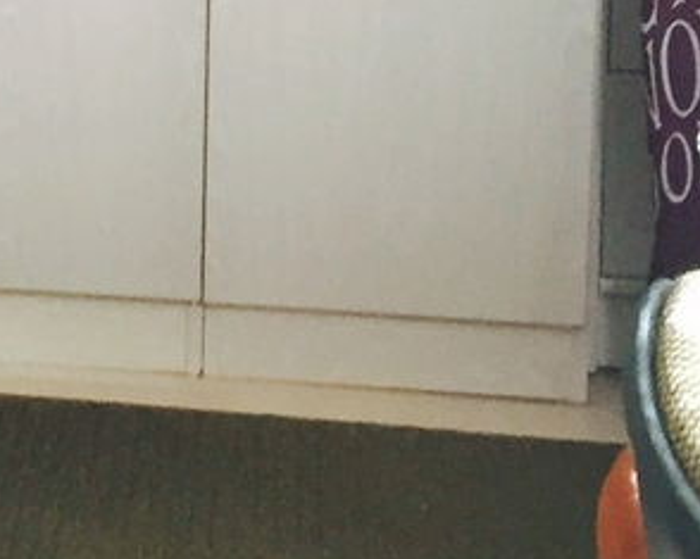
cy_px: -312
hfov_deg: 11.8
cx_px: -419
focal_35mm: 154
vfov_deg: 9.7
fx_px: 3189
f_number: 2.2
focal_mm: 4.15
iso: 100
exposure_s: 1/30
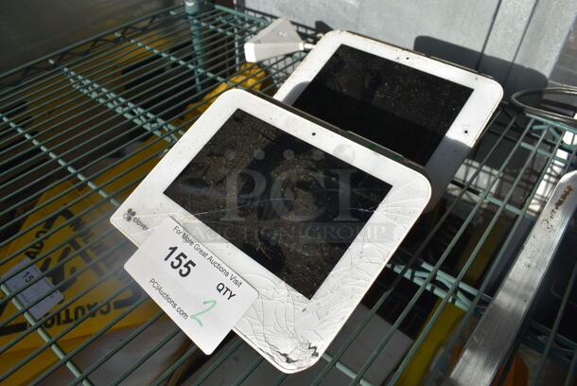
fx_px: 433
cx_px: 288
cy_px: 193
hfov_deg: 67.3
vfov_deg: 48.0
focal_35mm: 27
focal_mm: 18
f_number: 8
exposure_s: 1/500
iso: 200
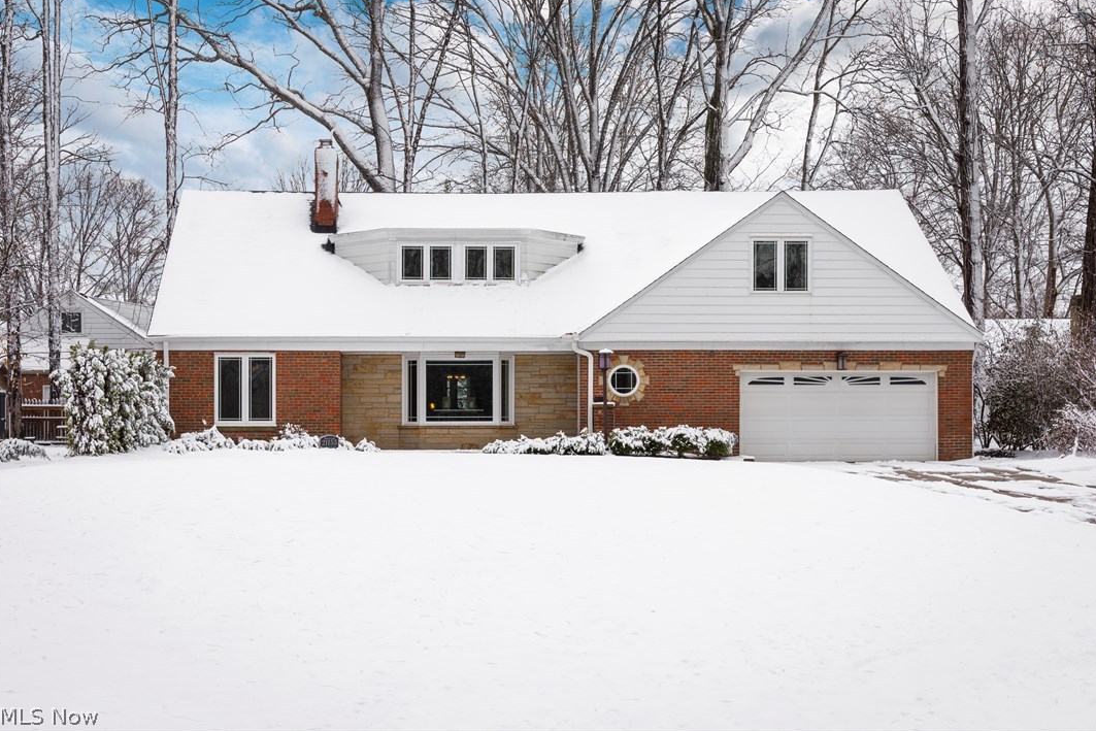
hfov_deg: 40.3
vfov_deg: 27.5
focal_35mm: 49
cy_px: 359
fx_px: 1492
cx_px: 552
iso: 100
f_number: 10
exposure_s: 1/250
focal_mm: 48
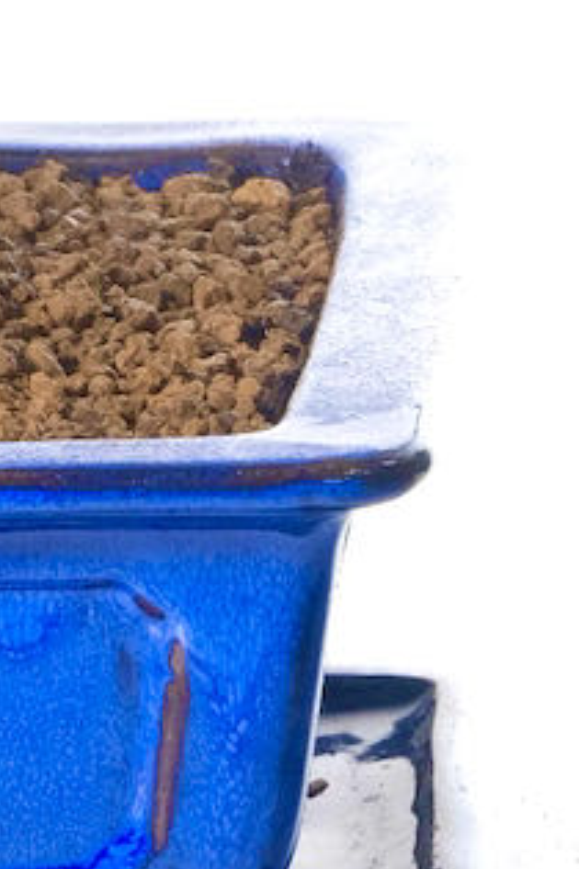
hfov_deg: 3.7
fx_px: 8926
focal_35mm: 370
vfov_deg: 5.5
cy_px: -497
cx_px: -441
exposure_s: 1/15
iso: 2000
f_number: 13
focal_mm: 60.7
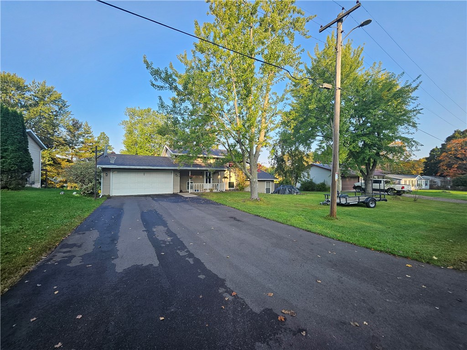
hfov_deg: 106.2
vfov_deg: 89.9
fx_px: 175
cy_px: 175
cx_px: 234
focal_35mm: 13
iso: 32
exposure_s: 1/186
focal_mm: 1.74
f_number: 2.2
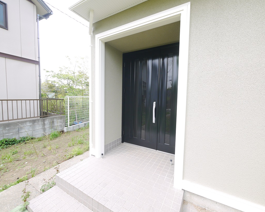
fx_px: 118
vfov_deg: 84.0
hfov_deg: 96.8
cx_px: 132
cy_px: 105
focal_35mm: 15
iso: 160
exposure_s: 1/200
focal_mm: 7
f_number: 5
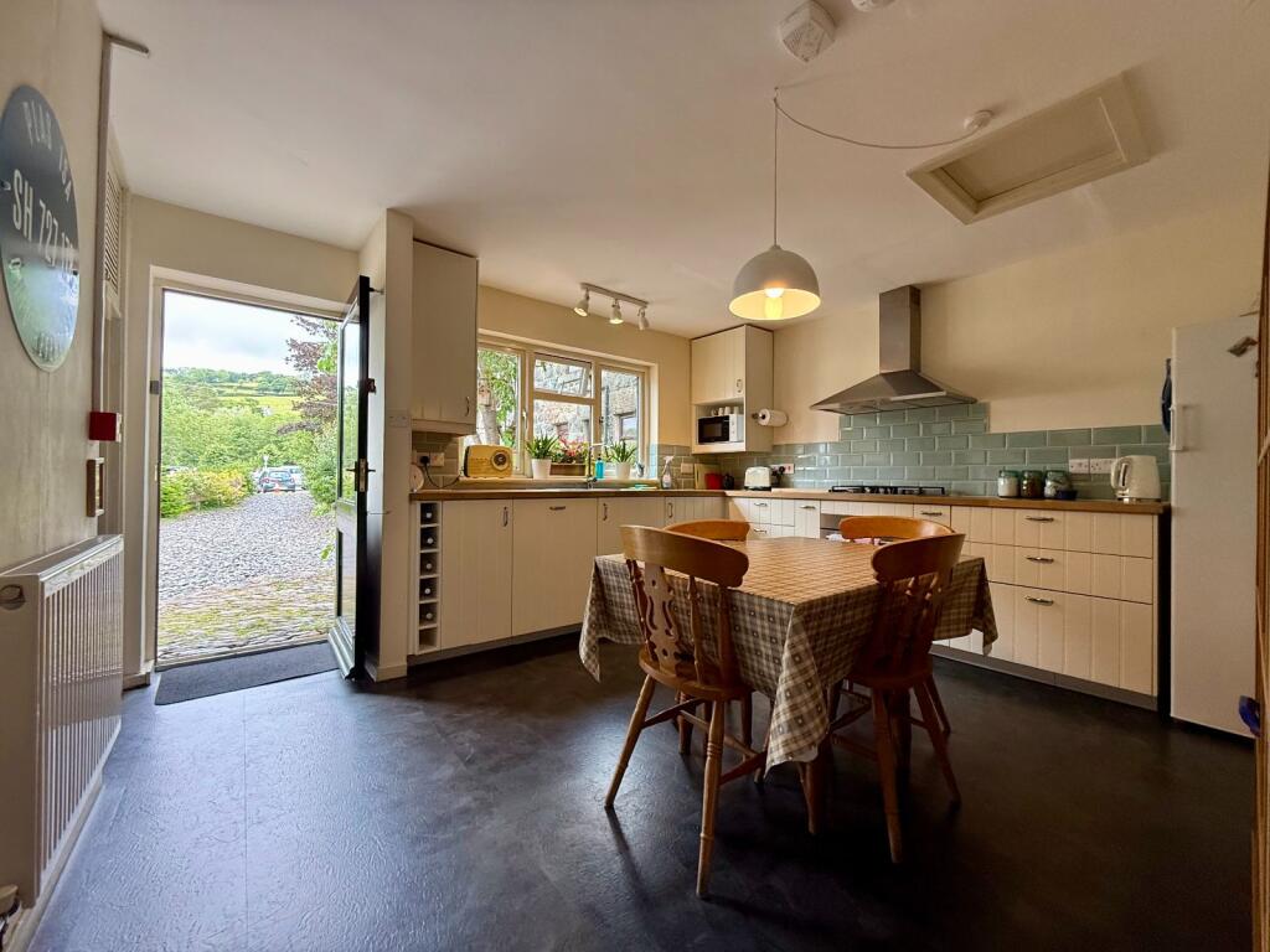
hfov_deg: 102.1
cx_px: 635
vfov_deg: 85.7
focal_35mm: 14
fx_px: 514
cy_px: 476
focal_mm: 2.22
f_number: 2.2
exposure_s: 1/99
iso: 160
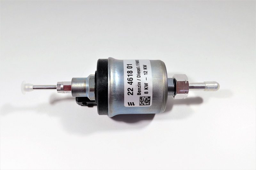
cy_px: 85
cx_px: 128
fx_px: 277
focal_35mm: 39
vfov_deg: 34.1
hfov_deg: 49.6
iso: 200
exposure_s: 1/250
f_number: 8
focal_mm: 26
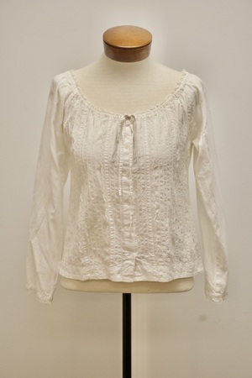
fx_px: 976
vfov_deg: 21.9
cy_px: 189
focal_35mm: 93
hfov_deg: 14.7
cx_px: 126
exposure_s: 1/125
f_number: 8
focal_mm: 62
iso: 1600
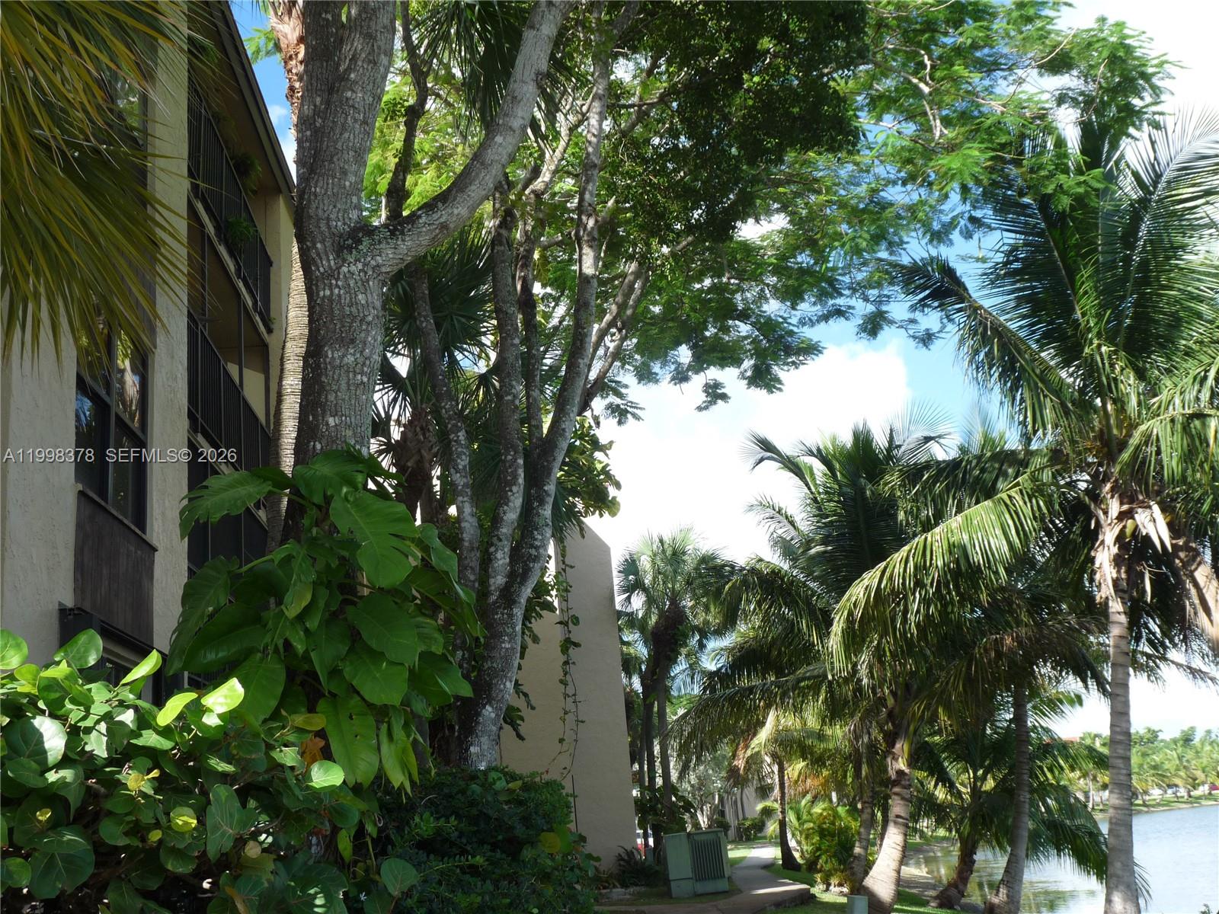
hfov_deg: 50.1
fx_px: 1303
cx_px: 610
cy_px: 457
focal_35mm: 37
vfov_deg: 38.7
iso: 100
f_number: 5
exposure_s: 1/250
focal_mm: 6.6
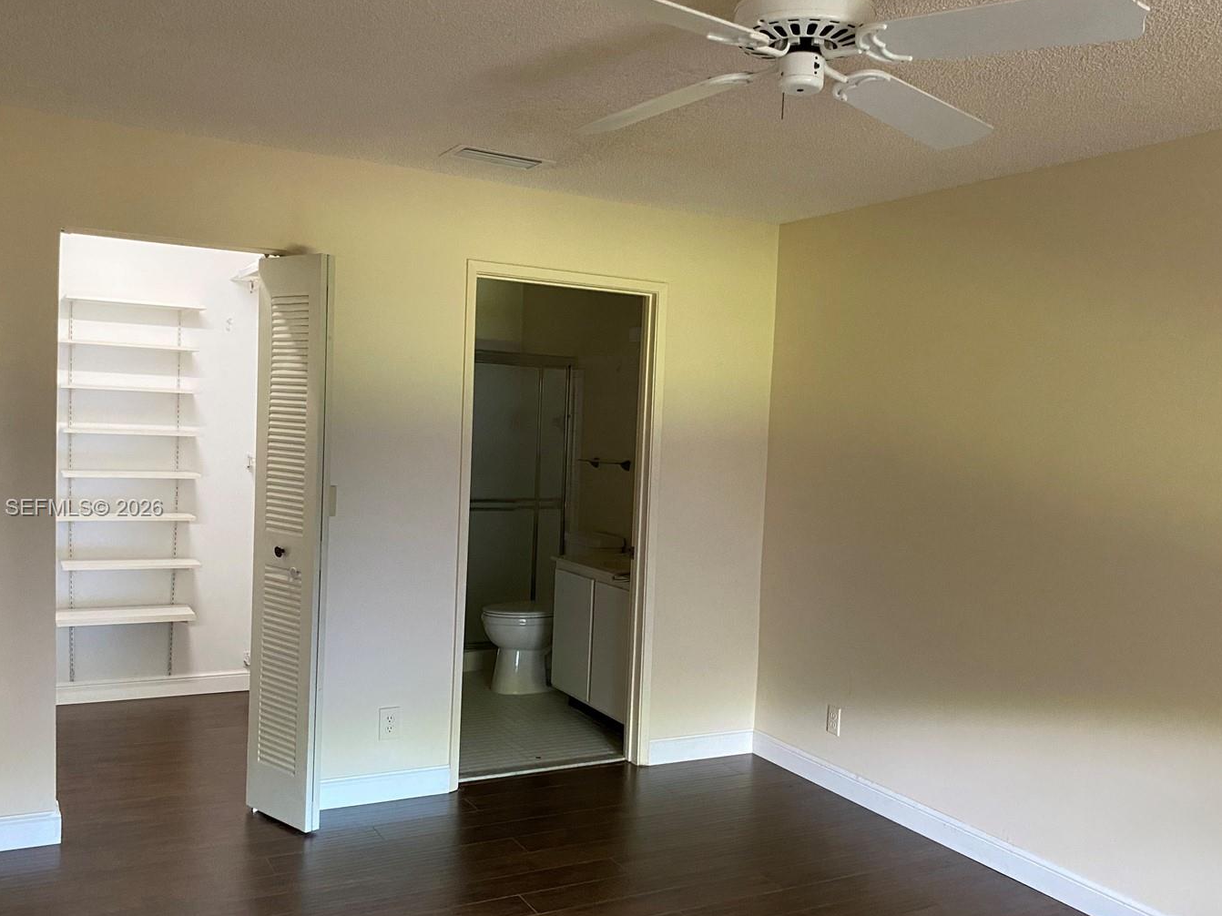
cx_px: 607
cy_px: 509
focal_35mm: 31
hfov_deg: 58.4
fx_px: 1094
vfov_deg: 45.4
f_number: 1.8
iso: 500
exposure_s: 1/60
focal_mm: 4.25
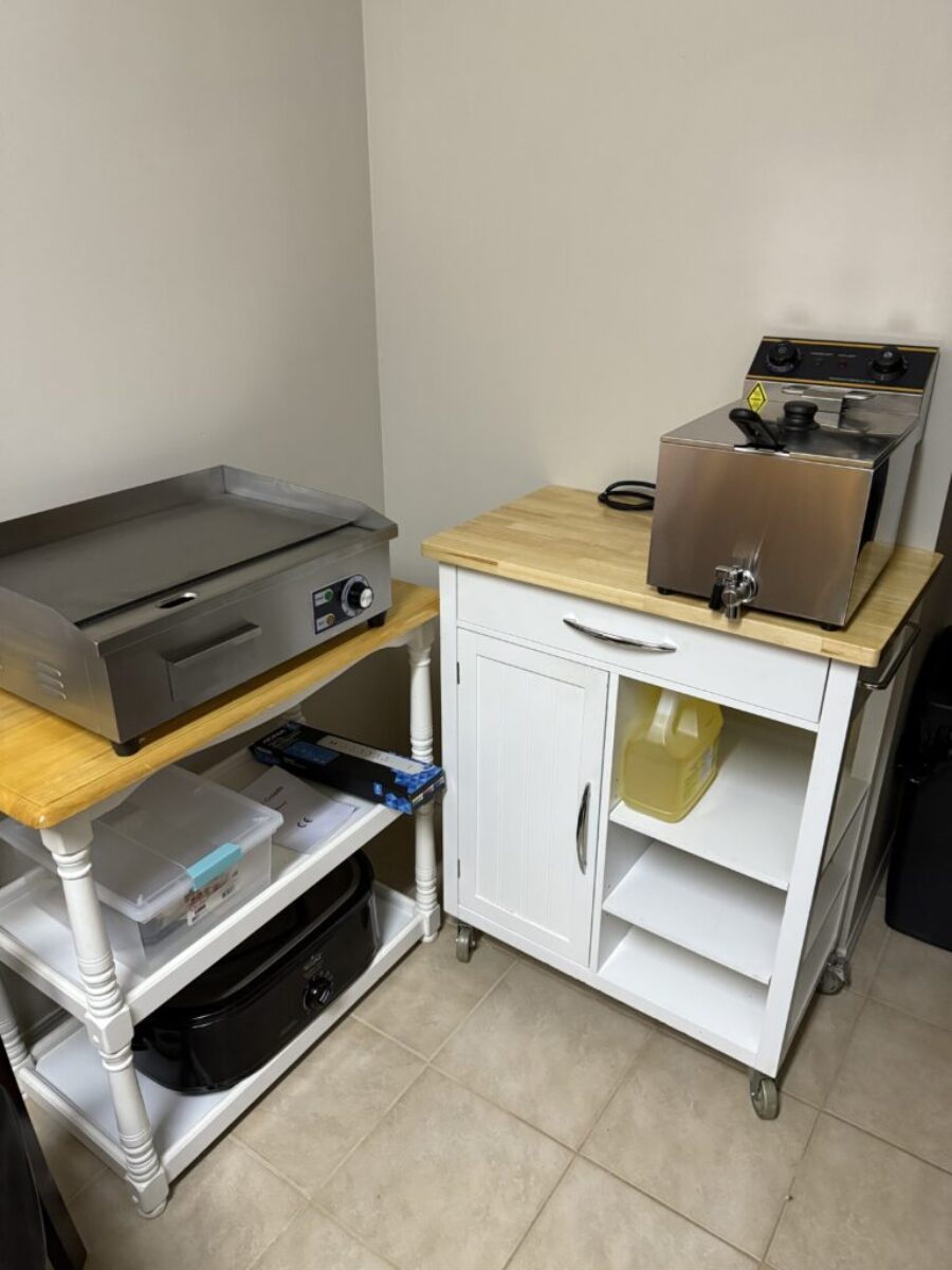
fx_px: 880
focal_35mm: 24
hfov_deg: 56.8
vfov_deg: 71.6
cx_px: 476
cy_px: 635
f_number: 1.78
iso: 640
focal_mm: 6.76
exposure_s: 1/60
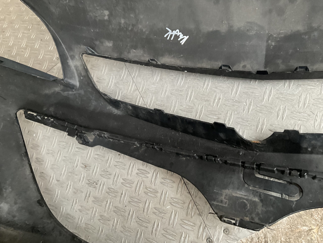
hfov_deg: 61.7
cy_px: 122
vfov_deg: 48.2
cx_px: 162
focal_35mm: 29
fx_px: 271
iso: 200
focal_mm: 3
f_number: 1.8
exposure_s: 1/50
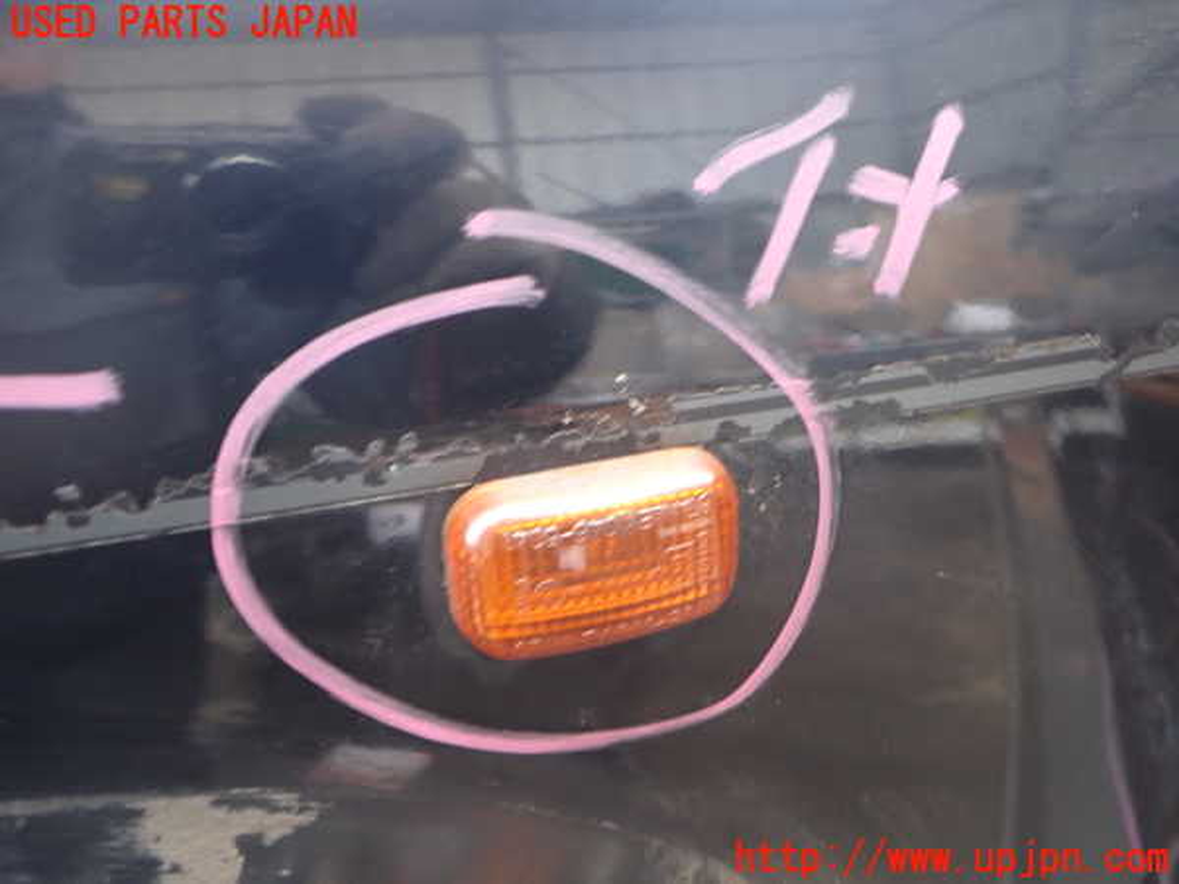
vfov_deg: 46.8
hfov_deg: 60.0
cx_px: 590
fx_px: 1022
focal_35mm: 30
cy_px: 442
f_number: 2.3
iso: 200
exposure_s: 1/30
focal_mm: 5.4
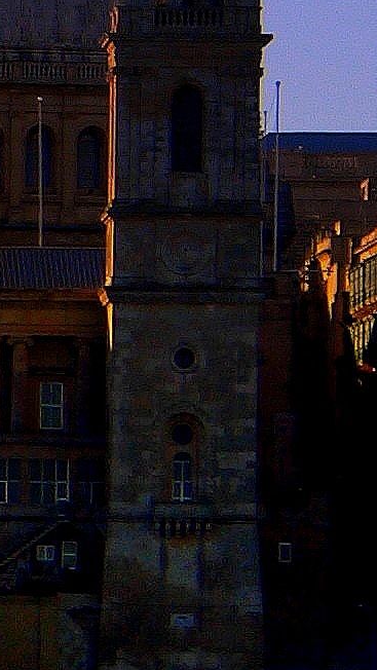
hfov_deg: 1.2
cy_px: 376
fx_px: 17620
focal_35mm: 992
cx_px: -782
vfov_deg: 2.2
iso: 80
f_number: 4.6
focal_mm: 38.6
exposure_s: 1/500
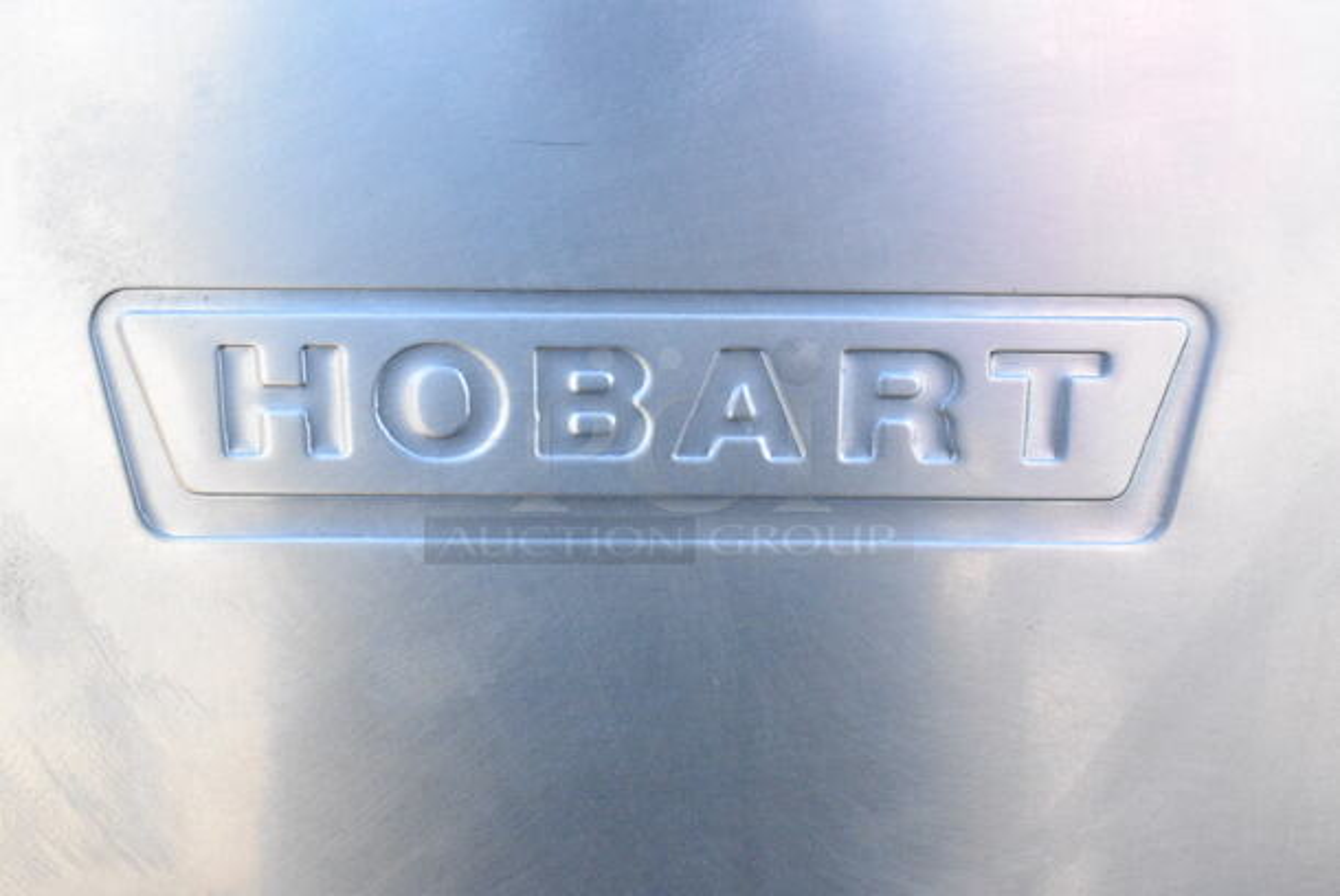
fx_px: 1509
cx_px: 670
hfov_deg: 47.9
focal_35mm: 40
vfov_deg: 33.1
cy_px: 448
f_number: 13
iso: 6400
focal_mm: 27
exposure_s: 1/640
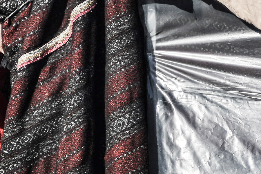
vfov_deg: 5.2
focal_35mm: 266
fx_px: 1928
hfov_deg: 7.7
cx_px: 152
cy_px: 53
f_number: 2.8
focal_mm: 58
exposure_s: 1/4000
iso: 64
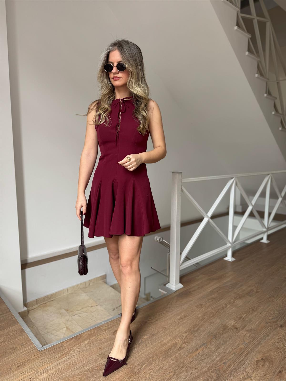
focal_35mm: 24
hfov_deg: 56.8
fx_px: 264
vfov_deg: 71.6
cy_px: 190
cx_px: 143
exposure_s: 1/196
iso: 64
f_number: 1.78
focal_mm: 6.76
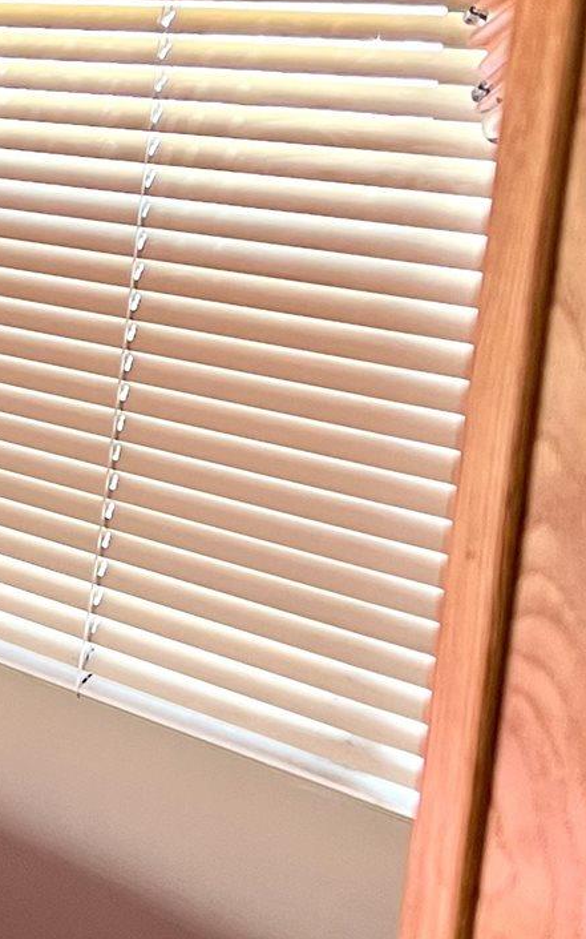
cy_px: 472
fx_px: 2301
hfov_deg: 13.4
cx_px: -391
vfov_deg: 23.0
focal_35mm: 90
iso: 200
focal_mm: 5.7
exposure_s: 1/60
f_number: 1.5
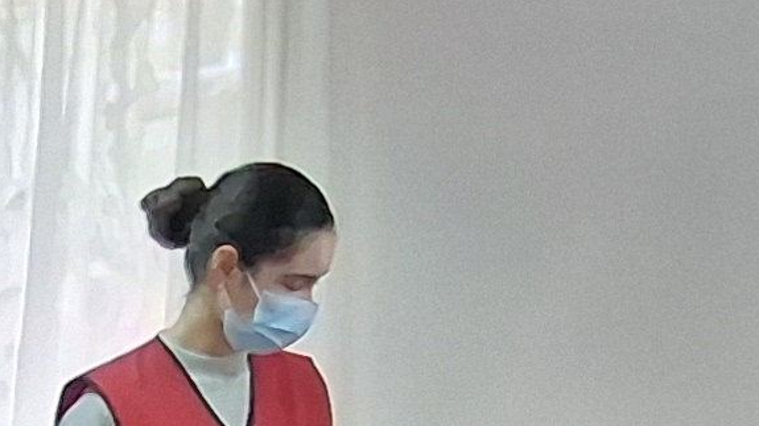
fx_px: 4044
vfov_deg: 5.7
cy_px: 1191
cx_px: -796
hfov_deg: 9.9
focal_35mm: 201
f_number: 1.8
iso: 400
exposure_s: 1/50
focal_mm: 3.98
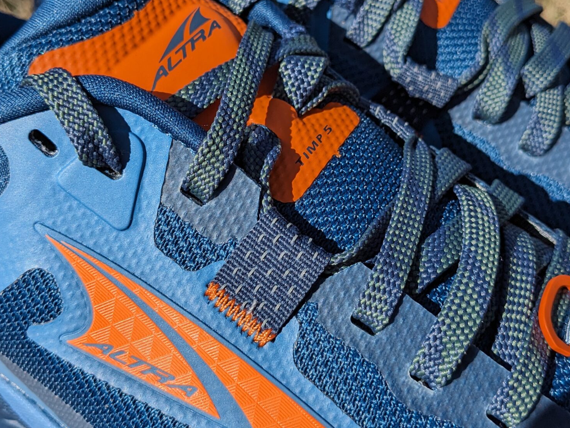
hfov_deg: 40.4
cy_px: 189
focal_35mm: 47
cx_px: 294
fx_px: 774
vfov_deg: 30.8
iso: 49
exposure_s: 1/4673
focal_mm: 4.38
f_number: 1.73
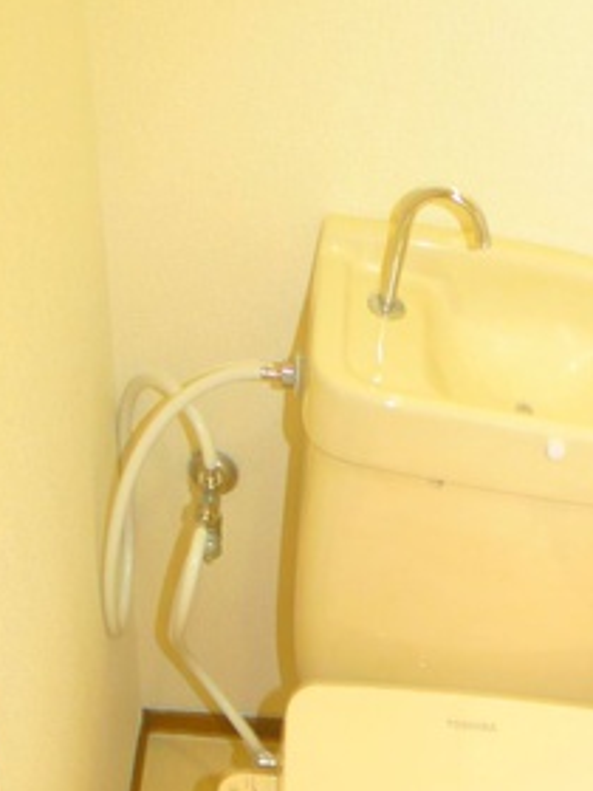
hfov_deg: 23.6
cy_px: 802
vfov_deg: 29.9
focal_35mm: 60
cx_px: 566
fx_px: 1370
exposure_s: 1/8
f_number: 2
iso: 100
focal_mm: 5.1
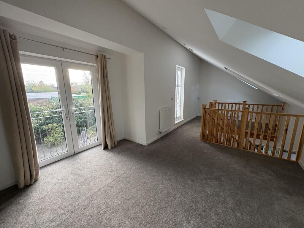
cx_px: 152
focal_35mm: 14
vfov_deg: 85.7
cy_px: 114
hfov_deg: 102.1
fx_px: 123
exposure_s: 1/86
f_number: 2.2
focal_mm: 2.22
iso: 250
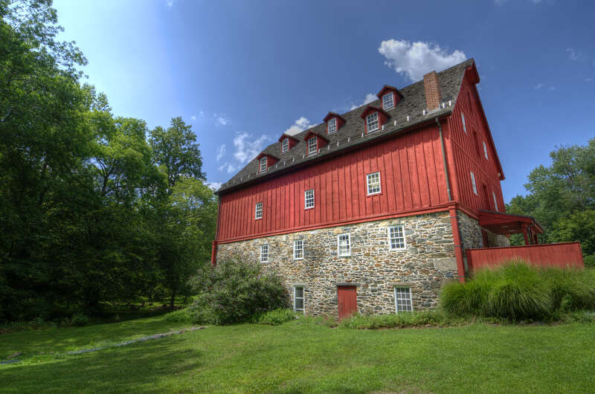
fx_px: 297
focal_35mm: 18
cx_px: 298
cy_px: 197
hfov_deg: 90.1
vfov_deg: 67.2
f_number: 13
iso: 100
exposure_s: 1/80
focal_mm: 12
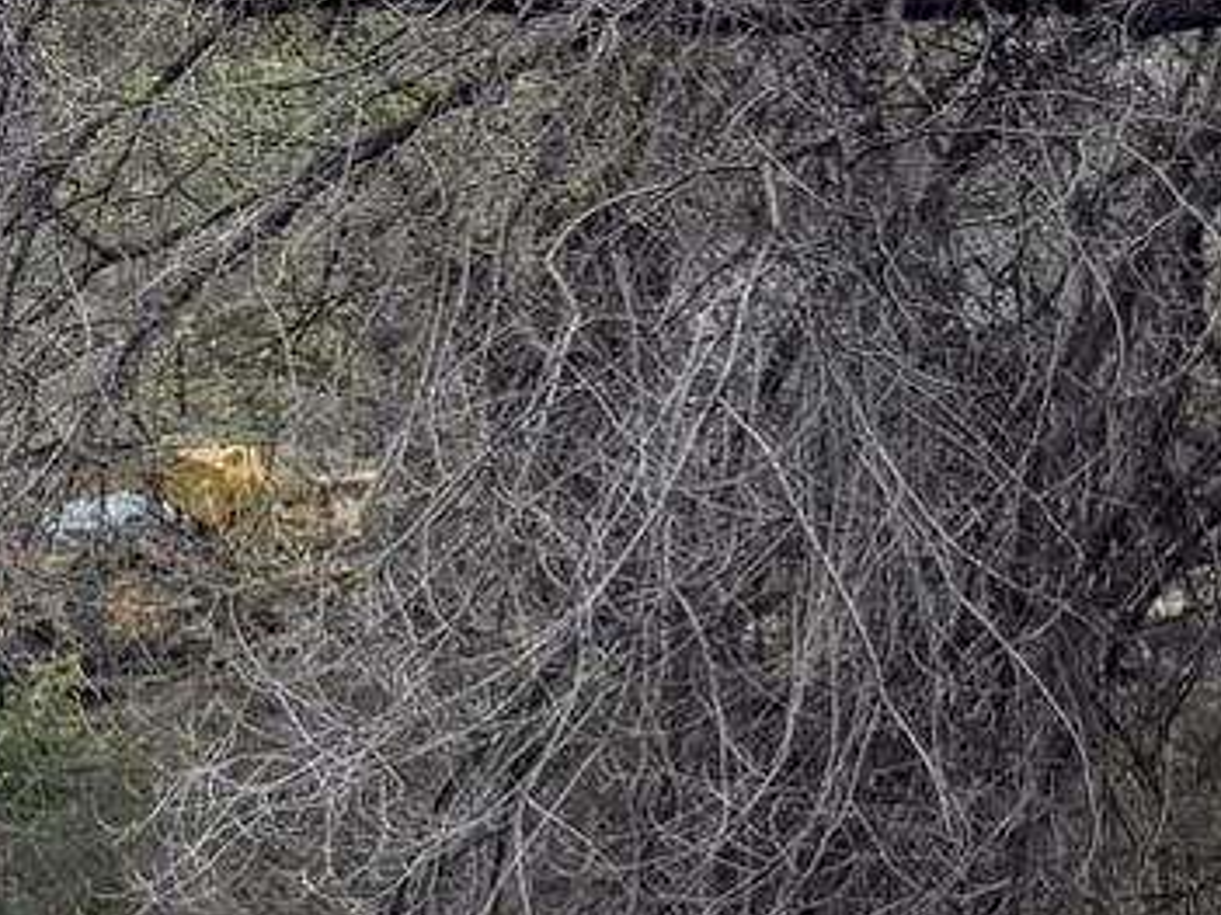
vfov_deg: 10.5
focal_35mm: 140
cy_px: -45
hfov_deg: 11.1
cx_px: -1993
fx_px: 4936
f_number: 1.78
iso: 80
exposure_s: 1/1292
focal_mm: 6.76
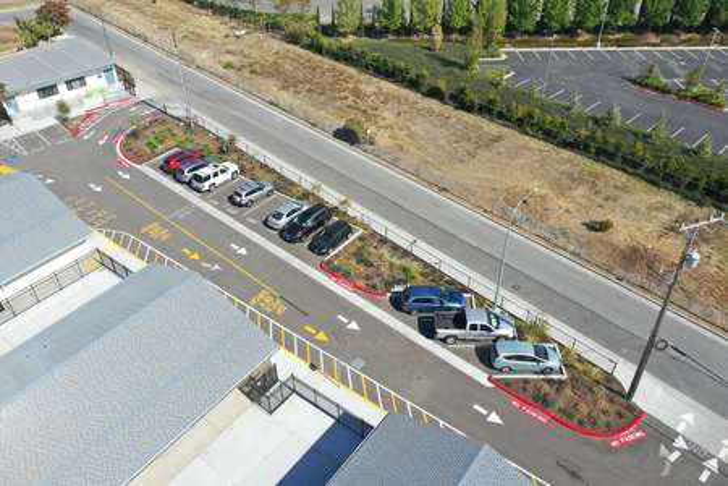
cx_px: 364
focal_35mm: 28
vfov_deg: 46.4
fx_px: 566
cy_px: 243
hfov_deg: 65.5
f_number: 5.6
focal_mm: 10.26
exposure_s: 1/400
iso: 100
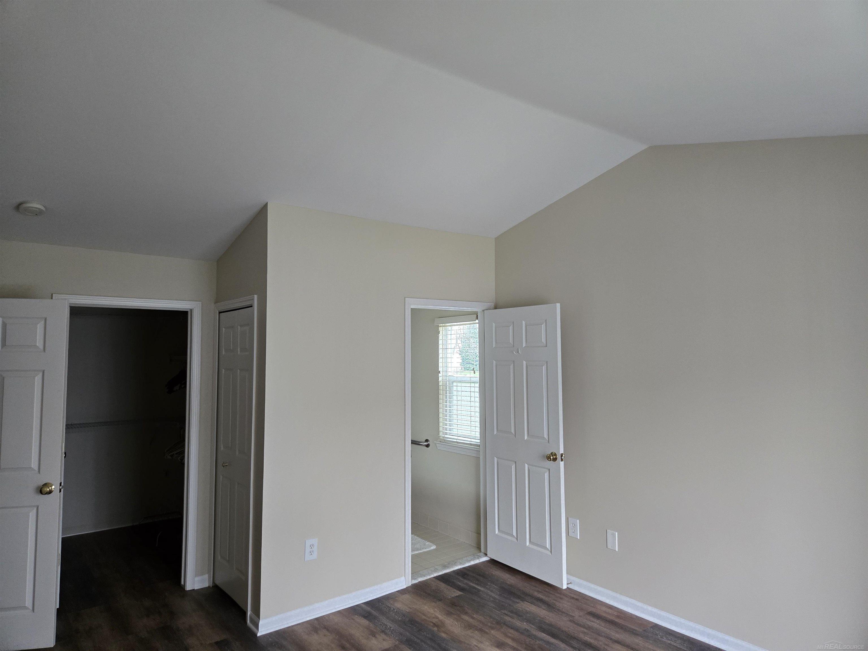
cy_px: 326
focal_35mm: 23
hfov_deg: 73.9
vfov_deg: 58.9
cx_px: 434
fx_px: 577
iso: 400
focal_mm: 5.4
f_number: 1.8
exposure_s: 1/120
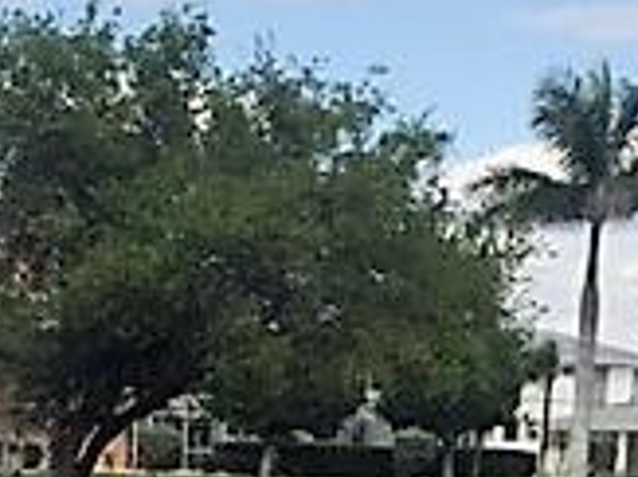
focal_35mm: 114
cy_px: 802
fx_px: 2100
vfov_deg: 12.1
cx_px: -63
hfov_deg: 16.7
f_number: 2.2
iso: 32
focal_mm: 4.15
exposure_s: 1/2198
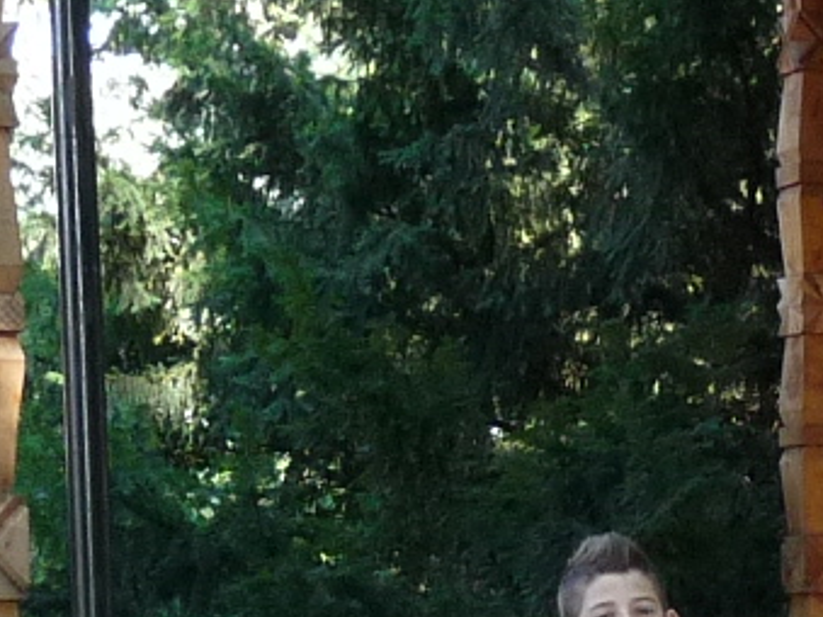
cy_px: 998
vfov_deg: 8.8
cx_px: 478
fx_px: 3874
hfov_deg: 12.1
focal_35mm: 163
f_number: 2.8
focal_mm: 4.8
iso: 200
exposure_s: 1/160
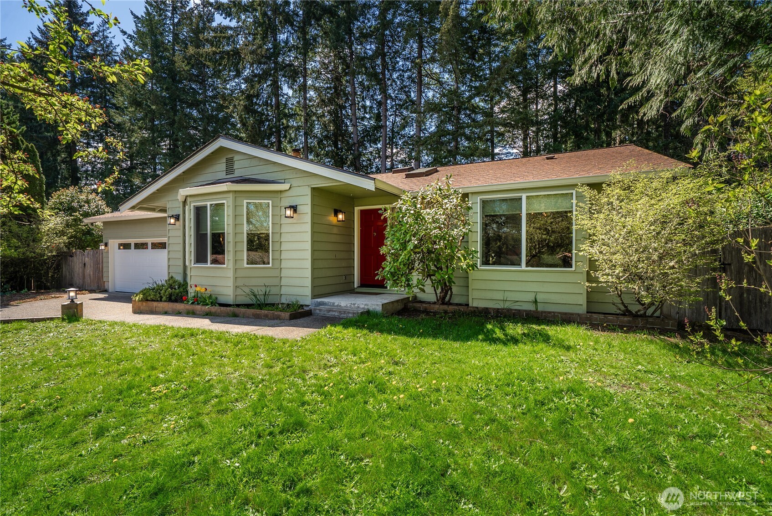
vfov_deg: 73.8
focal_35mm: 16
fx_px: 343
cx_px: 386
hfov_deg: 96.7
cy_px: 258
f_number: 7.1
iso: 80
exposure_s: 1/100
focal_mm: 16
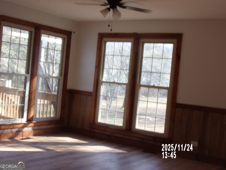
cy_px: 85
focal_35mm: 46
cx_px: 113
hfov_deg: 41.2
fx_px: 300
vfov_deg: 31.5
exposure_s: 1/70
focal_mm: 8.3
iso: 80
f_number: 4.1
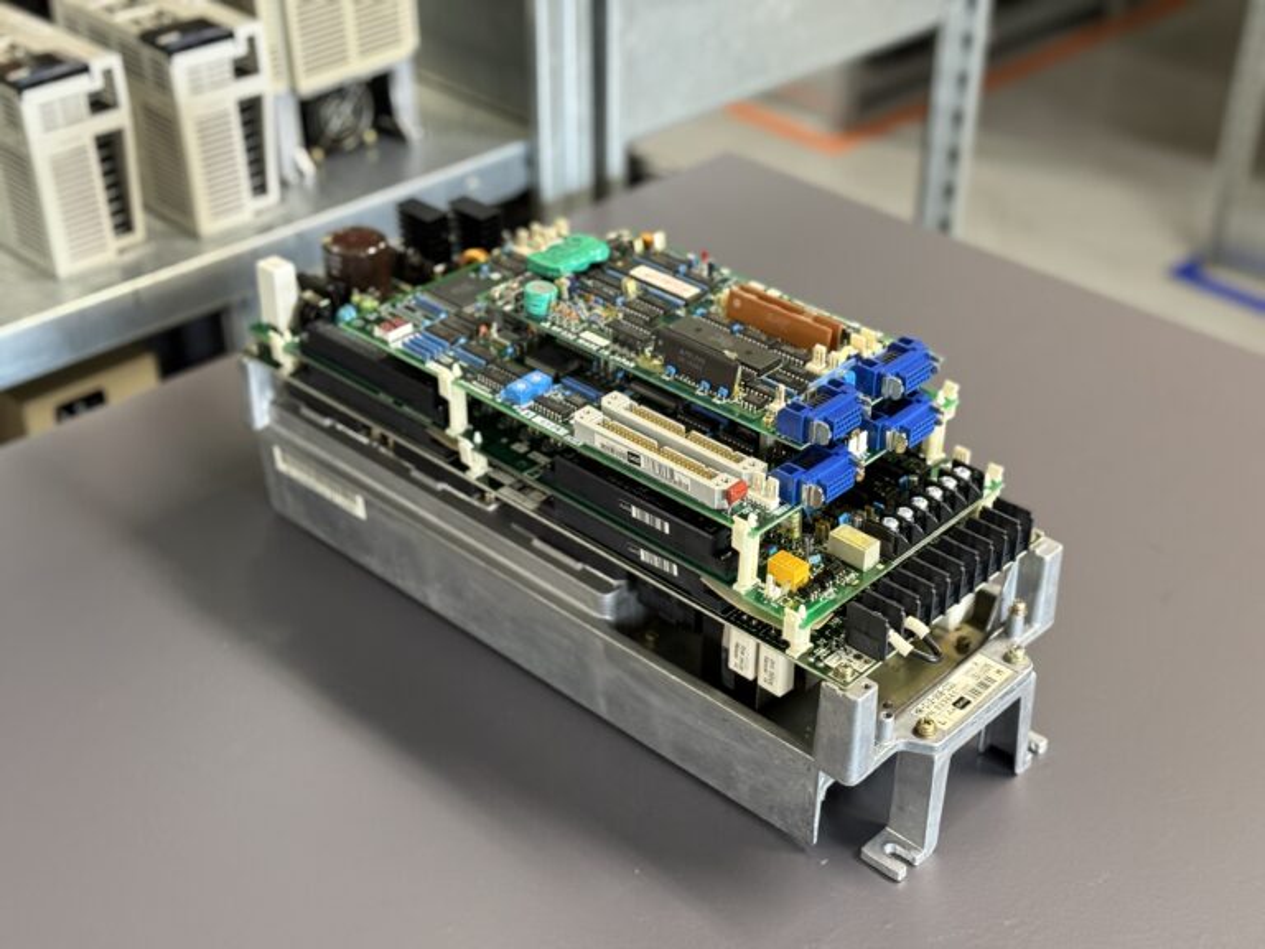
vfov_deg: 30.3
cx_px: 632
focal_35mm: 48
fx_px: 1754
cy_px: 474
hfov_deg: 39.7
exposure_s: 1/33
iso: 250
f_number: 1.78
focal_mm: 6.76
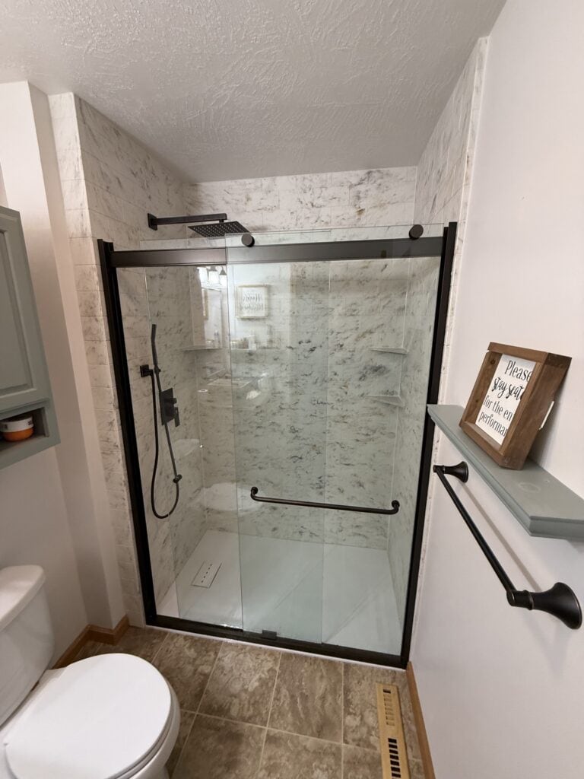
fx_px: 315
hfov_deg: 85.7
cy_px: 390
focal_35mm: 14
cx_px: 292
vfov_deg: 102.1
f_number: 2.2
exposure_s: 1/120
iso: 400
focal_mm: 2.22
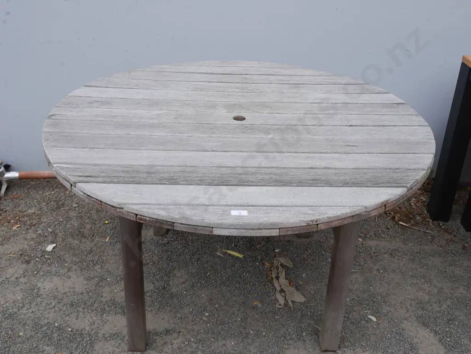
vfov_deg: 36.0
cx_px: 236
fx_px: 545
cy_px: 177
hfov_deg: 46.8
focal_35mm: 40
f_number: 6.3
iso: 200
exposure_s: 1/200
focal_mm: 20
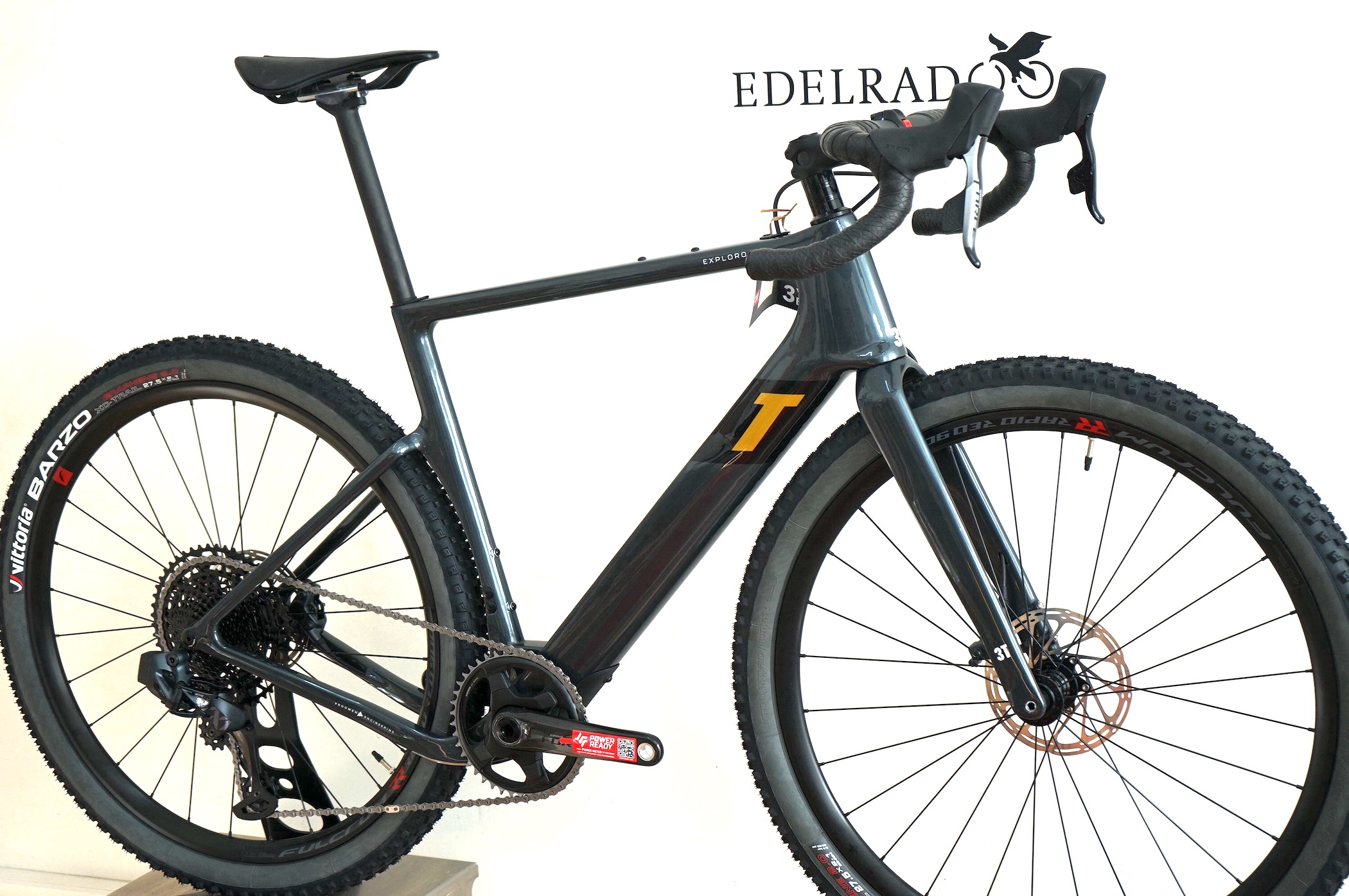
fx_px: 2433
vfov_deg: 20.9
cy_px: 448
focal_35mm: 65
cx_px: 674
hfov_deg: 31.0
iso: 400
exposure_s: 1/160
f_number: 5.6
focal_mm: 65
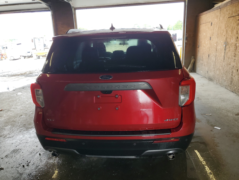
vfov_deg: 53.1
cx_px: 120
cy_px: 90
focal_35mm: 26
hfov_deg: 67.3
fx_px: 180
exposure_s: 1/125
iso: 50
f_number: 1.5
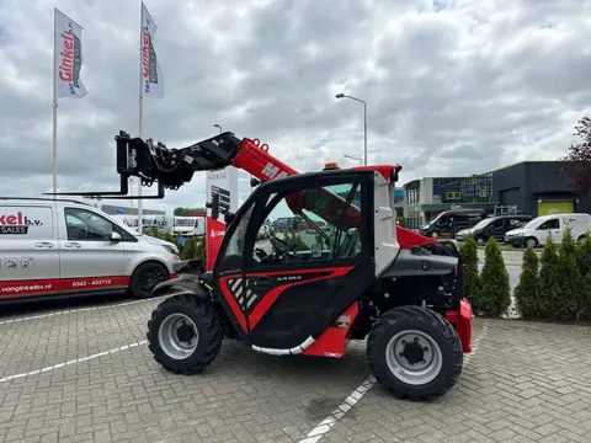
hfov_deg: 71.6
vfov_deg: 56.8
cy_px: 222
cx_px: 296
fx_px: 410
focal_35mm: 24
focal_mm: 6.86
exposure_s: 1/7042
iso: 80
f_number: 1.78
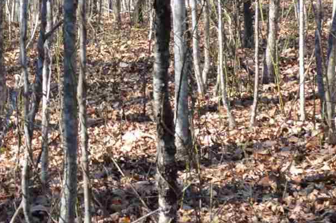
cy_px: 20
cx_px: -73
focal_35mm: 136
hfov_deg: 14.6
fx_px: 1268
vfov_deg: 10.0
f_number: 5.6
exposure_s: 1/125
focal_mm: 18
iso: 220
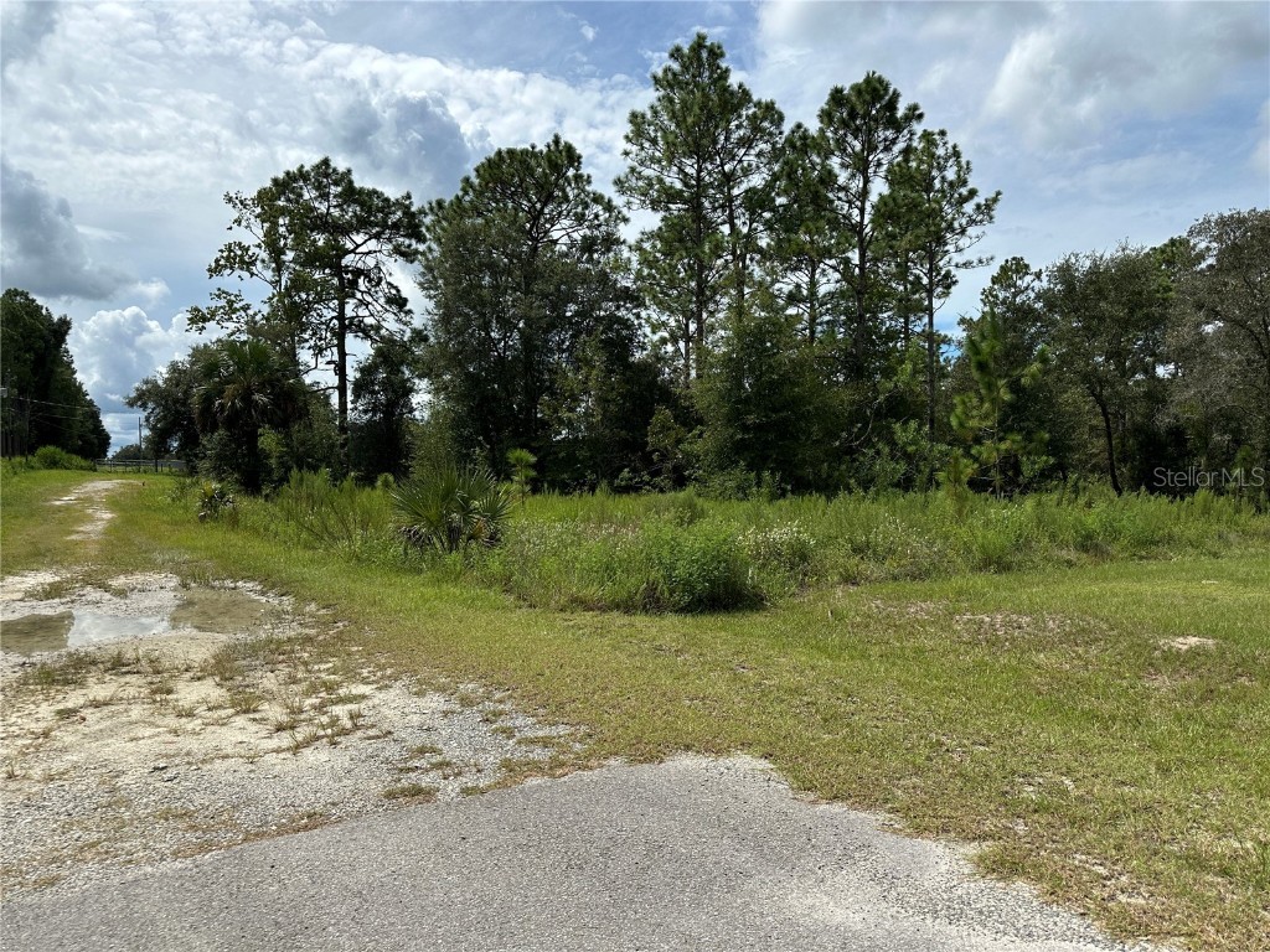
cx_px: 635
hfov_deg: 71.6
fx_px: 881
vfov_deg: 56.8
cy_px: 476
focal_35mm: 24
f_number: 1.78
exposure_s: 1/6623
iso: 80
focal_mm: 6.86
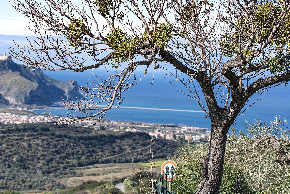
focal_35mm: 147
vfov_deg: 9.3
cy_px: 69
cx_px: 109
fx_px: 1185
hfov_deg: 13.9
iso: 100
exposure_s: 1/320
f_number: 7.1
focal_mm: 90
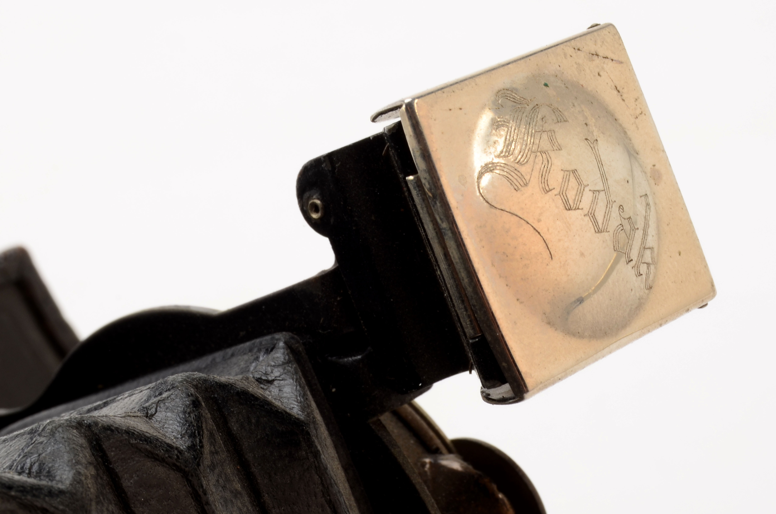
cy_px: 257
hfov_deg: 24.7
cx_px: 388
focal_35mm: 82
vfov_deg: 16.5
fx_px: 1775
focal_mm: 55
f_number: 20
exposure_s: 1/160
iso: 100
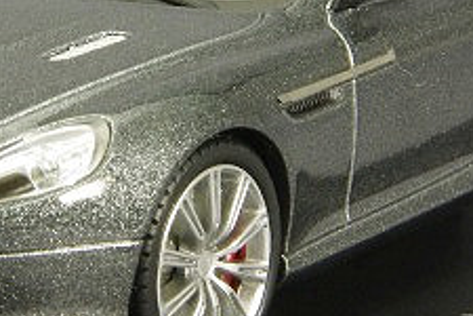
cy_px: 75
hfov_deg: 6.5
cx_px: 149
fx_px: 4191
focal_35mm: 319
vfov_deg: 4.3
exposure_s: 1
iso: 400
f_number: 32
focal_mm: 75
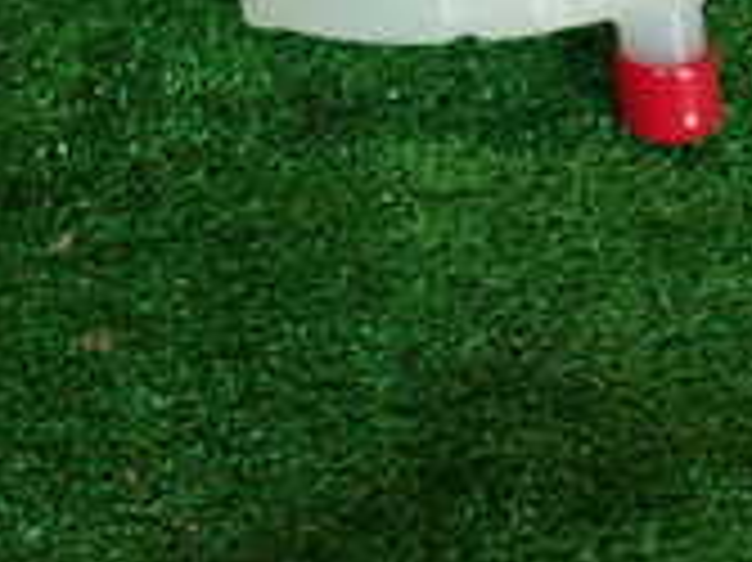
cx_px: -464
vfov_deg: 12.9
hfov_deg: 16.2
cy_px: -292
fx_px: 2345
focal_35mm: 108
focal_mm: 5.4
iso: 125
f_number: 2.3
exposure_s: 1/60
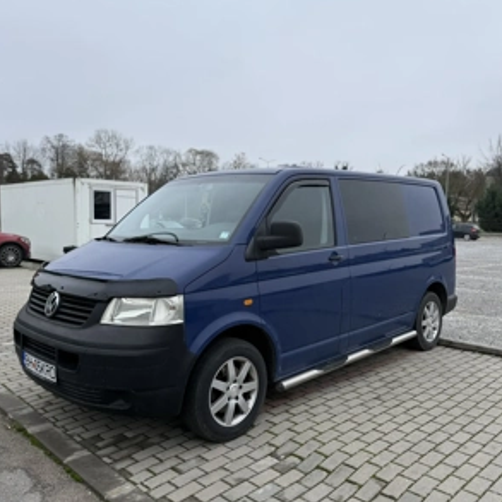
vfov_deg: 55.6
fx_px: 476
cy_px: 248
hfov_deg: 55.6
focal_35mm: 29
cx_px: 248
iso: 80
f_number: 1.78
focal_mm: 6.76
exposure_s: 1/765
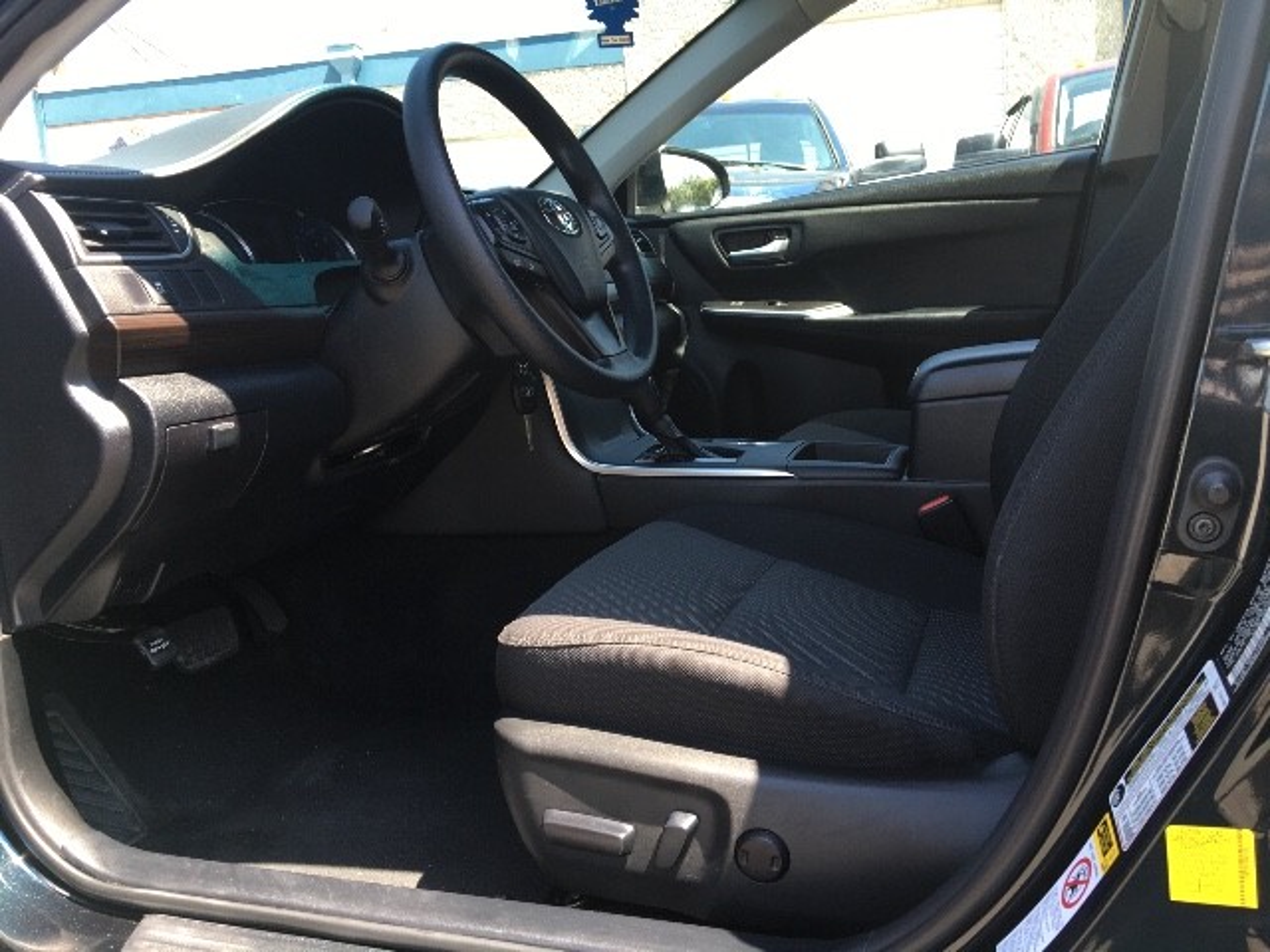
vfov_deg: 48.2
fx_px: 1064
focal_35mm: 29
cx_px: 635
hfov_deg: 61.7
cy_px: 476
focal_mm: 4.15
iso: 25
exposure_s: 1/120
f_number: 2.2
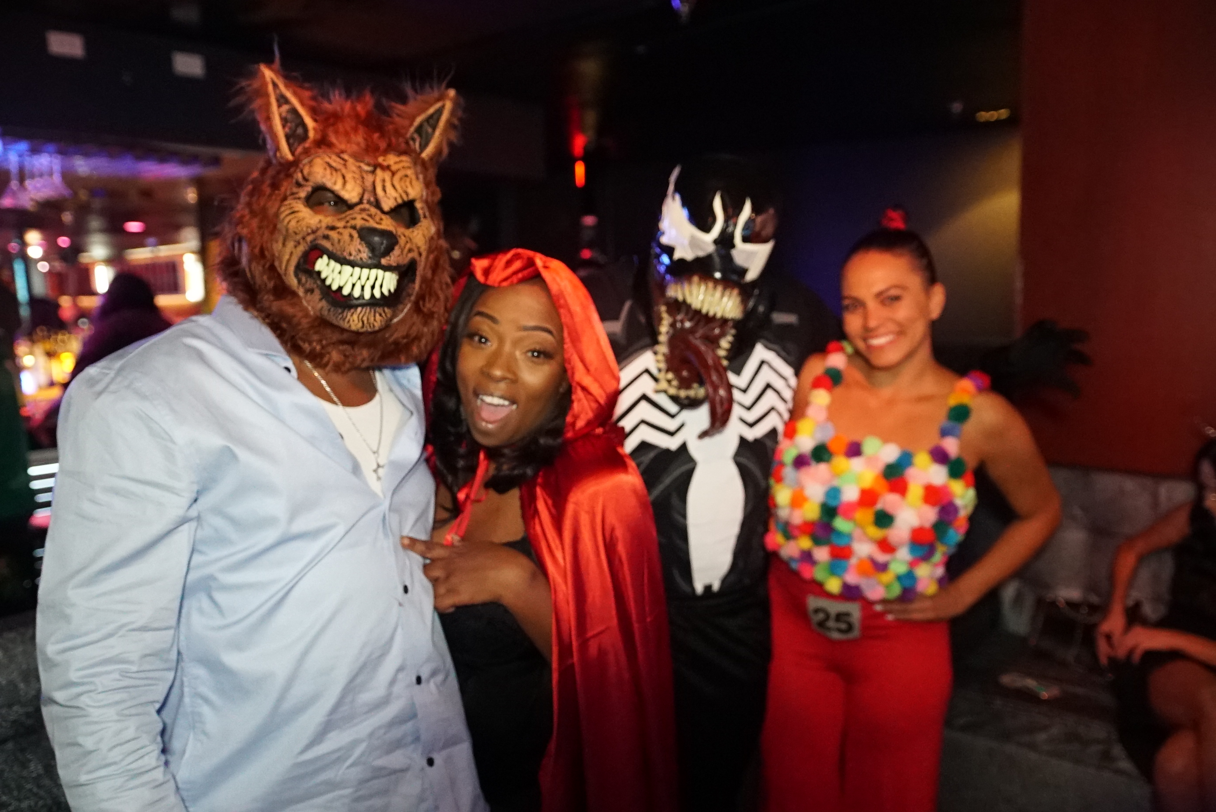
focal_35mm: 27
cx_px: 608
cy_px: 406
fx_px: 912
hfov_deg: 67.4
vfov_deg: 48.0
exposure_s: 1/60
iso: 10000
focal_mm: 18
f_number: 2
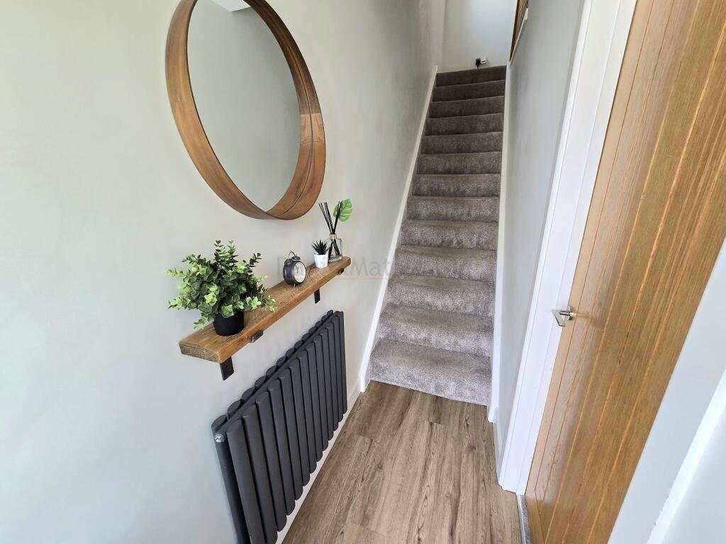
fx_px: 273
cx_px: 363
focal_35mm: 13
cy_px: 272
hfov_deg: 106.2
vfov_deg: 89.9
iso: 50
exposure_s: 1/50
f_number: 2.2
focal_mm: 2.2
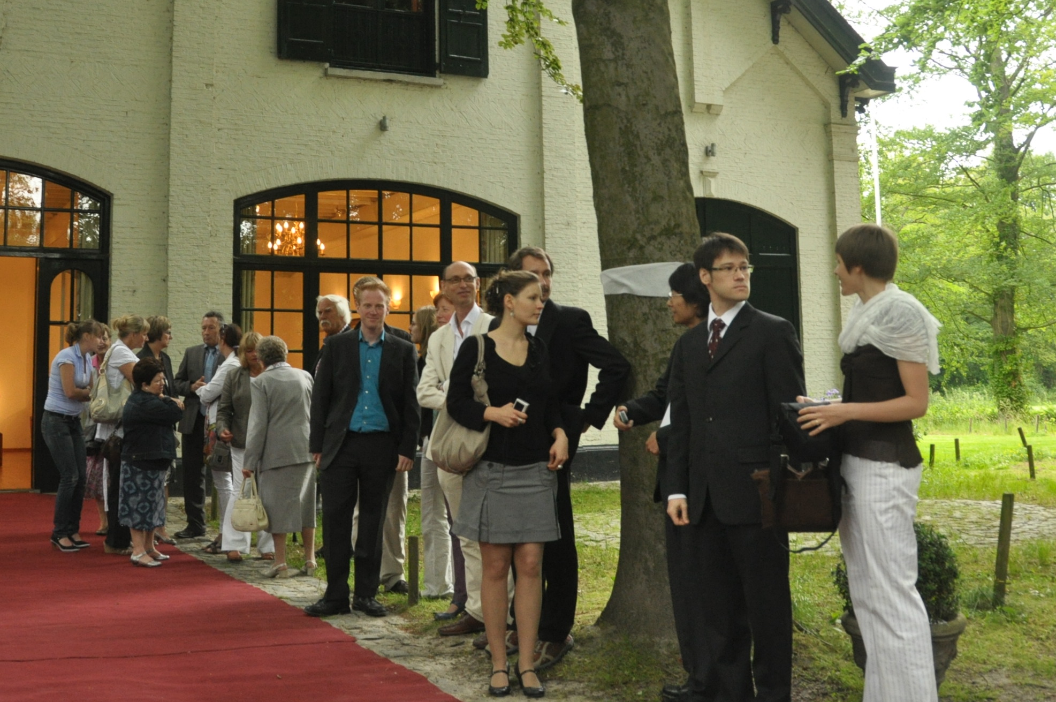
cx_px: 492
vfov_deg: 30.0
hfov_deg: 44.5
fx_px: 1289
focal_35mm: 44
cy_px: 184
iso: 800
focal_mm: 18
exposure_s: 1/80
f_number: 4
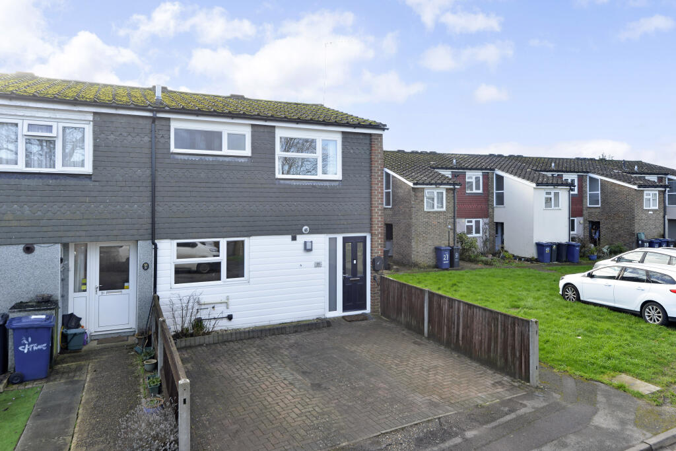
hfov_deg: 73.7
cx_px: 338
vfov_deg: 53.1
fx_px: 451
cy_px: 226
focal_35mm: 24
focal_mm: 24
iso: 400
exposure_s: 1/40
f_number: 14
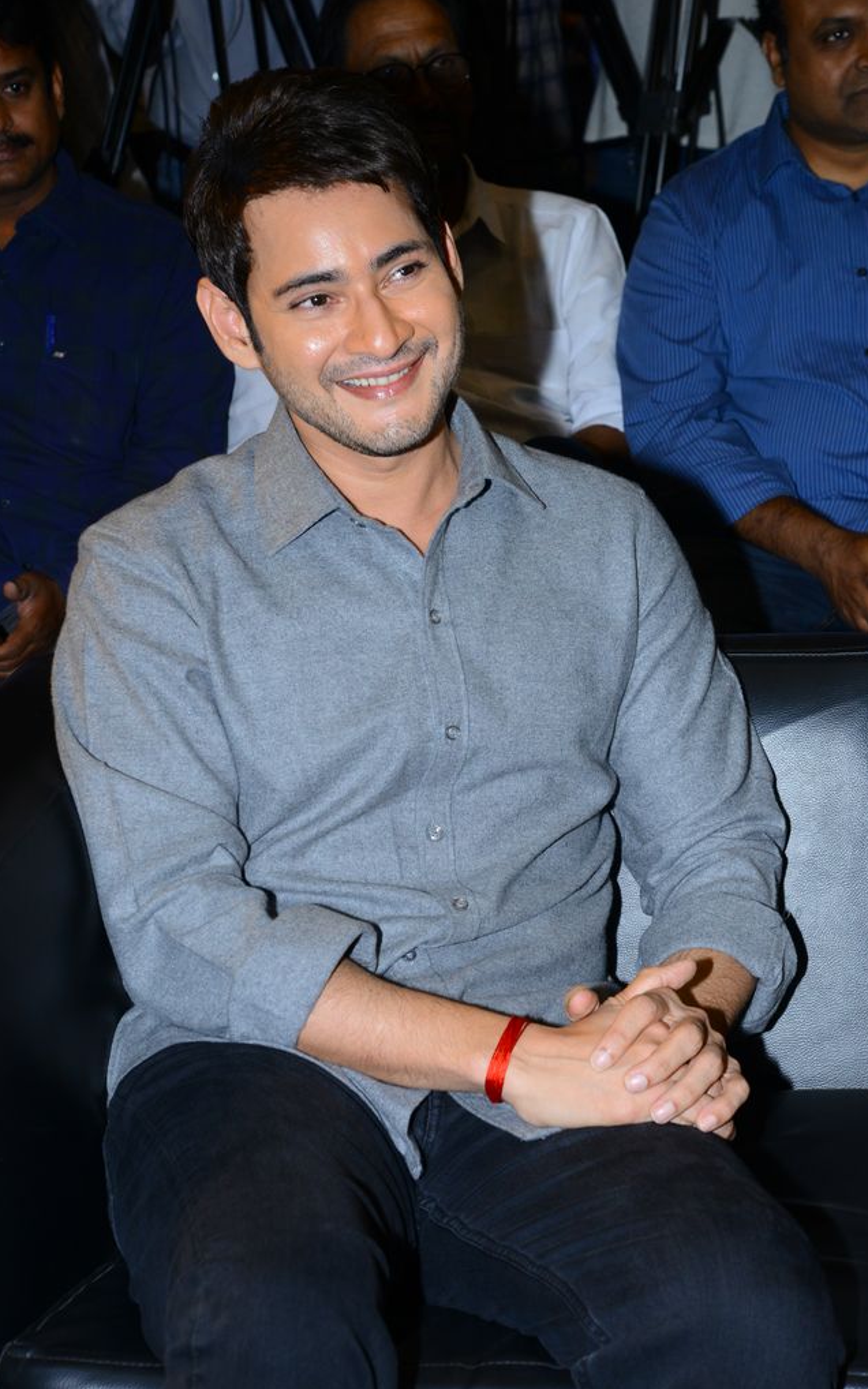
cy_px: 694
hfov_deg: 16.3
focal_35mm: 80
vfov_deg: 25.8
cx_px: 458
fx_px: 3029
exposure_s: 1/60
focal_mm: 78
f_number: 8
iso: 1250
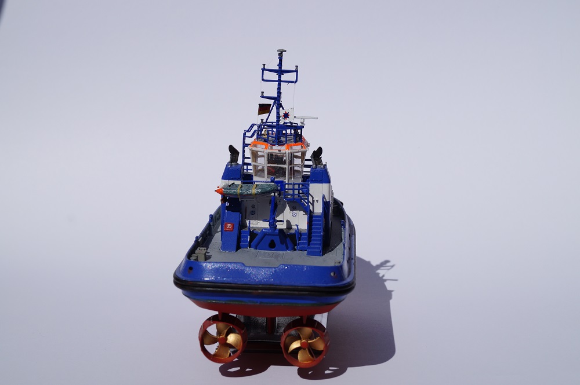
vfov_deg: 22.6
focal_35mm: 60
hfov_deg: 33.4
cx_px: 290
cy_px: 192
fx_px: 966
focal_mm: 40
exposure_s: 1/640
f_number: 11
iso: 100
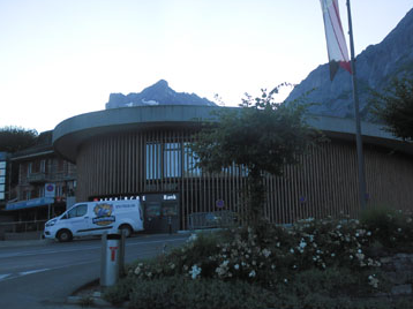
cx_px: 231
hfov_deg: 53.9
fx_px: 405
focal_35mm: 34
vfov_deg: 41.6
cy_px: 183
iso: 80
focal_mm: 4.9
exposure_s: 1/145
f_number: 3.5
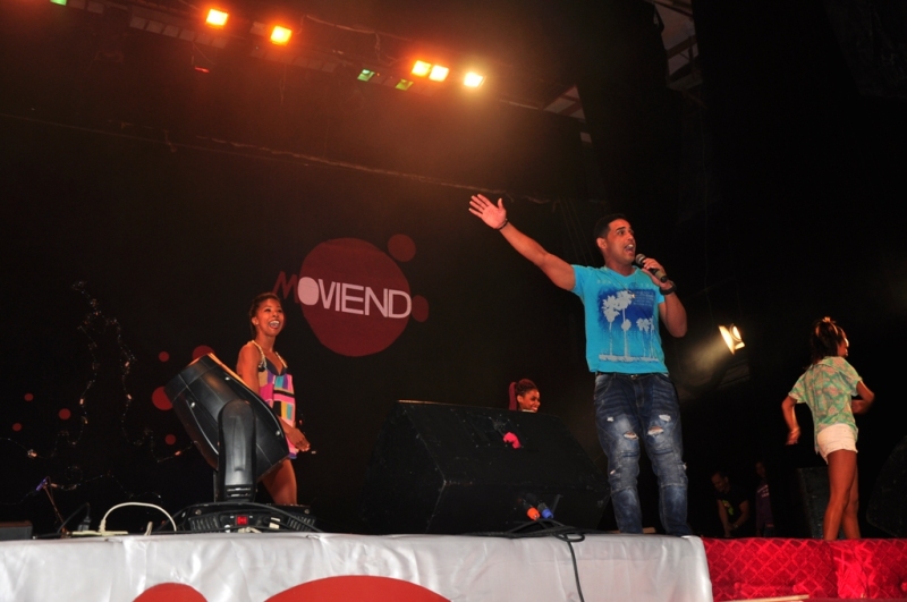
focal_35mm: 42
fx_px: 1057
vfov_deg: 31.8
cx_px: 454
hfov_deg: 46.5
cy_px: 301
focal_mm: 28
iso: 200
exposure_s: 1/60
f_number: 4
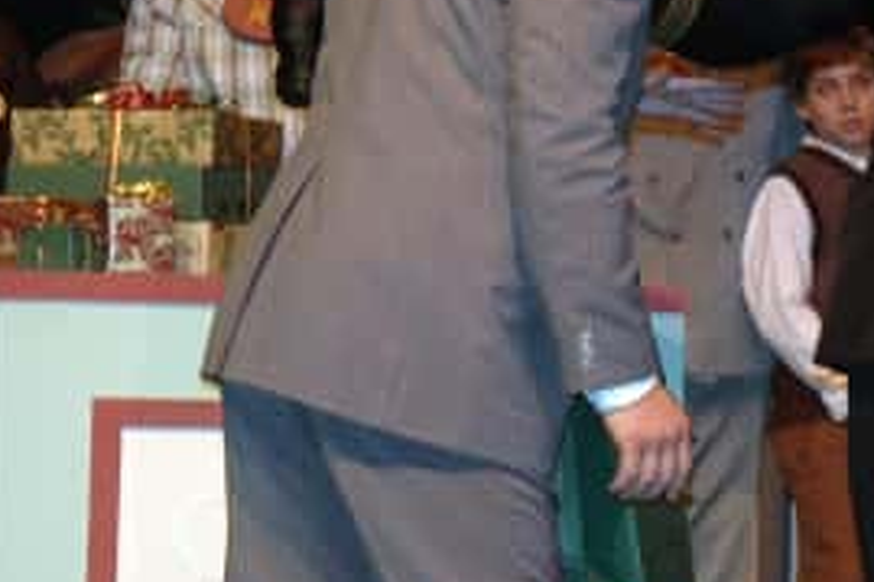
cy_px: 208
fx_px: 4998
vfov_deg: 6.7
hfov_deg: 9.8
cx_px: 1111
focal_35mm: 206
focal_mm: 48
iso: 400
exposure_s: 1/60
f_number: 4.5
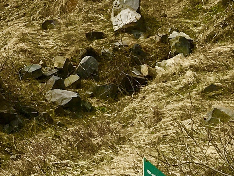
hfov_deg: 11.4
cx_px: -277
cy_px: -232
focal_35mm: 152
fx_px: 1028
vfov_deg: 8.9
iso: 25
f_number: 2.2
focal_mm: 4.15
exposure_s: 1/2024
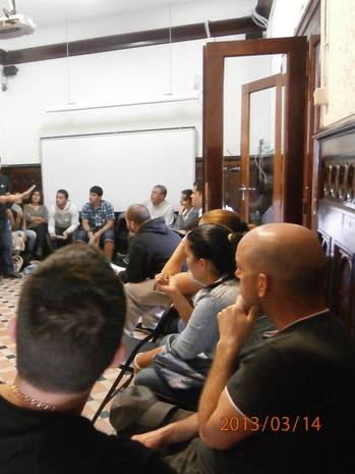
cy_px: 230
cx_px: 33
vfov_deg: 55.3
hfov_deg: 39.7
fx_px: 451
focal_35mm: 33
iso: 800
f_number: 3
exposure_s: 1/15
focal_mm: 4.2
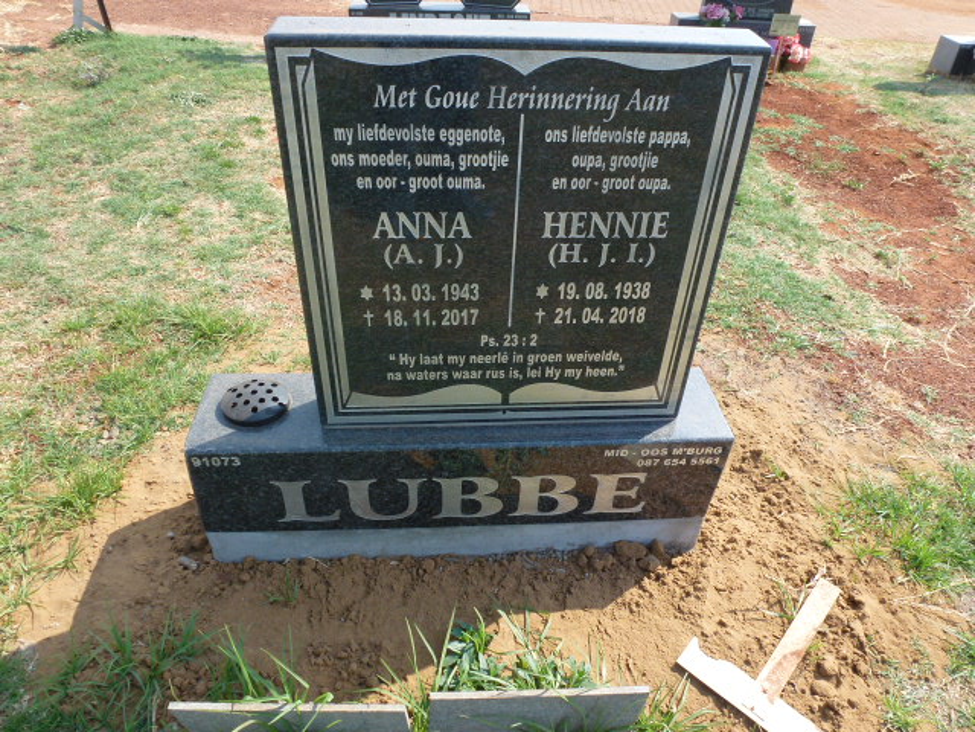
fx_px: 676
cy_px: 366
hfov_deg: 71.6
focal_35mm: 24
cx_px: 488
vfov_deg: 56.8
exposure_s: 1/320
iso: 100
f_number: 4
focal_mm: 4.3
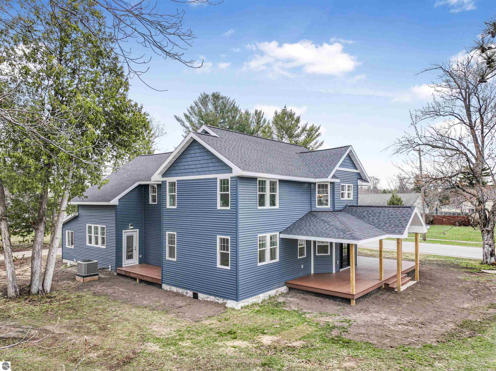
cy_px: 186
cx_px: 248
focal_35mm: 24
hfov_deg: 71.6
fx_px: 344
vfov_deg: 56.8
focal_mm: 12.29
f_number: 2.8
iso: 320
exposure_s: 1/120
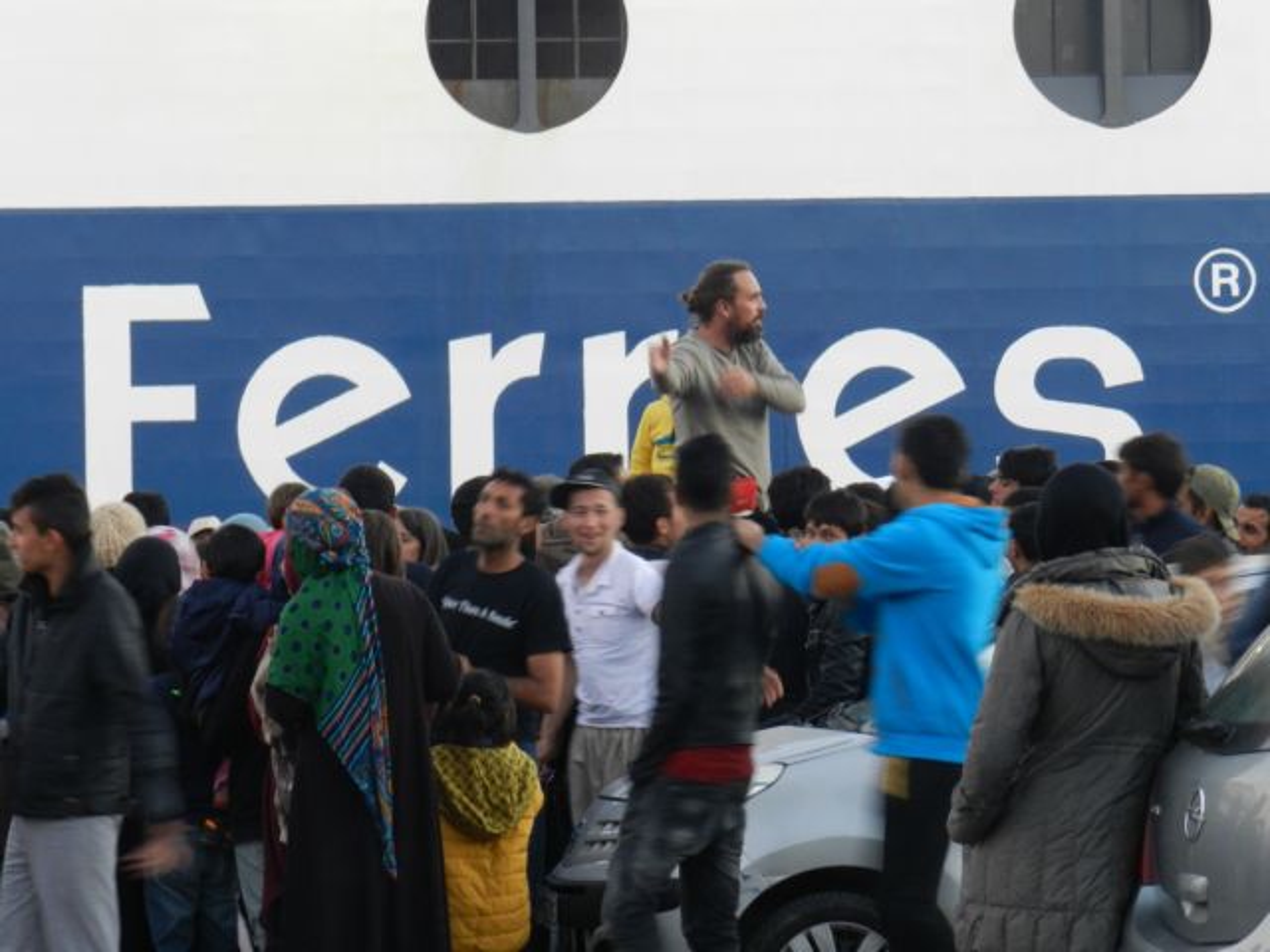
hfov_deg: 13.6
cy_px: 476
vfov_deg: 10.2
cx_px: 635
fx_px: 5320
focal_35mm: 145
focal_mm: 25.7
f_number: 5.1
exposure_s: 1/15
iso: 400
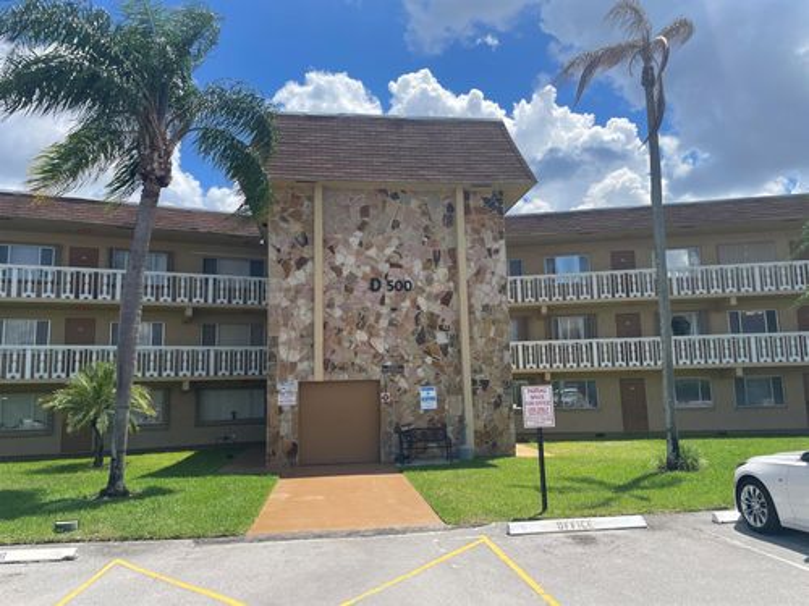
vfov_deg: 53.1
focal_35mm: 26
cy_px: 303
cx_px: 404
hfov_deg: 67.3
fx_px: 608
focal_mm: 4.2
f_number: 1.6
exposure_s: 1/4000
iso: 32
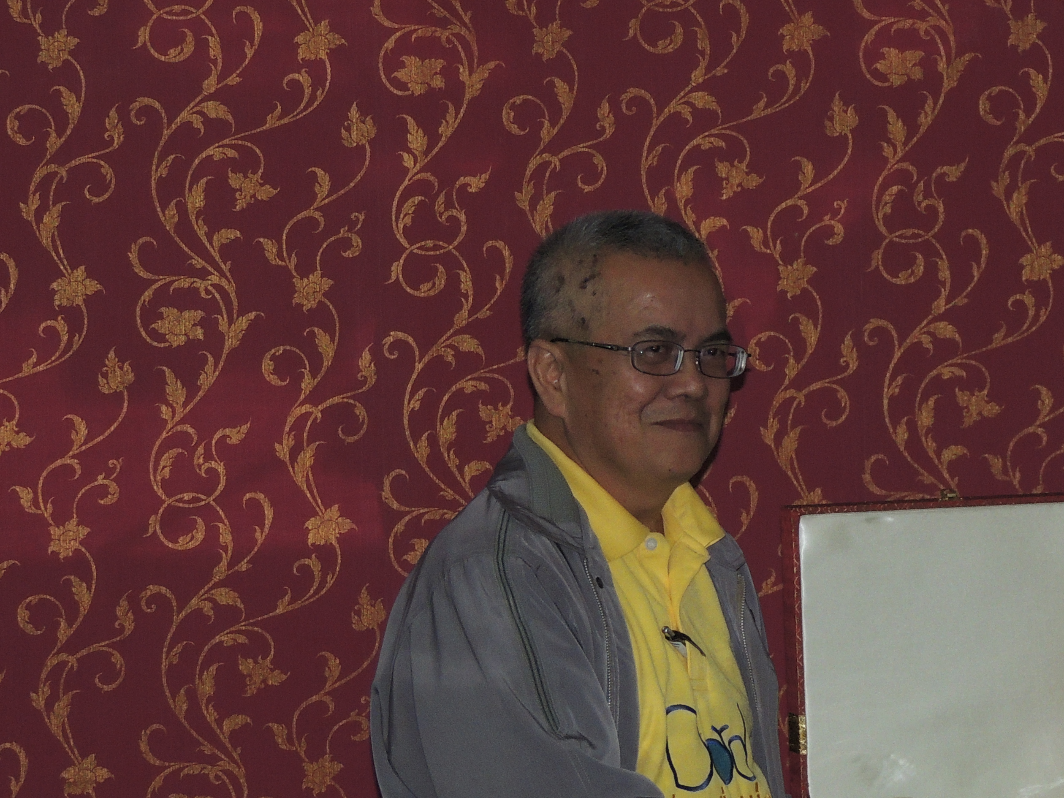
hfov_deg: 10.3
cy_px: 467
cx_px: 953
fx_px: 5902
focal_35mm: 192
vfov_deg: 7.7
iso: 280
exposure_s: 1/60
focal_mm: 18.7
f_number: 4.2
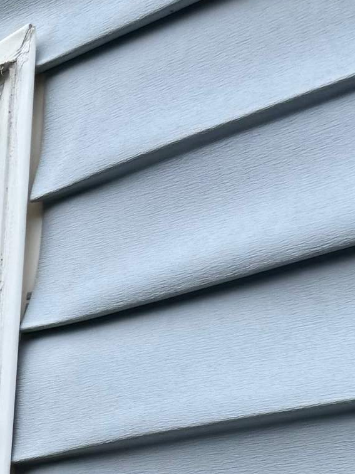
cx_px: -307
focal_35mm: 128
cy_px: 927
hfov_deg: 10.8
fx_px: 1750
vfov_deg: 13.4
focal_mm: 6.76
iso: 80
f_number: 1.78
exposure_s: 1/980
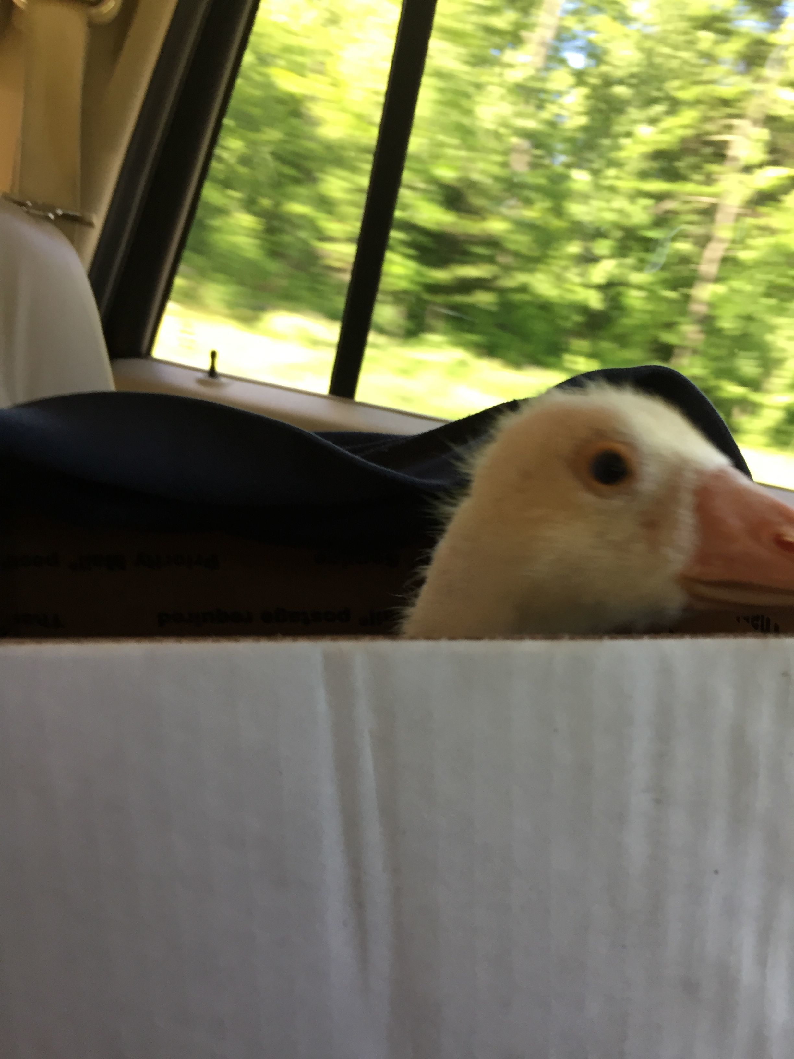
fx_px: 887
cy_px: 530
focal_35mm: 29
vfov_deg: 61.7
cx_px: 397
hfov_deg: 48.2
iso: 64
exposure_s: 1/30
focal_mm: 4.15
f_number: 2.2
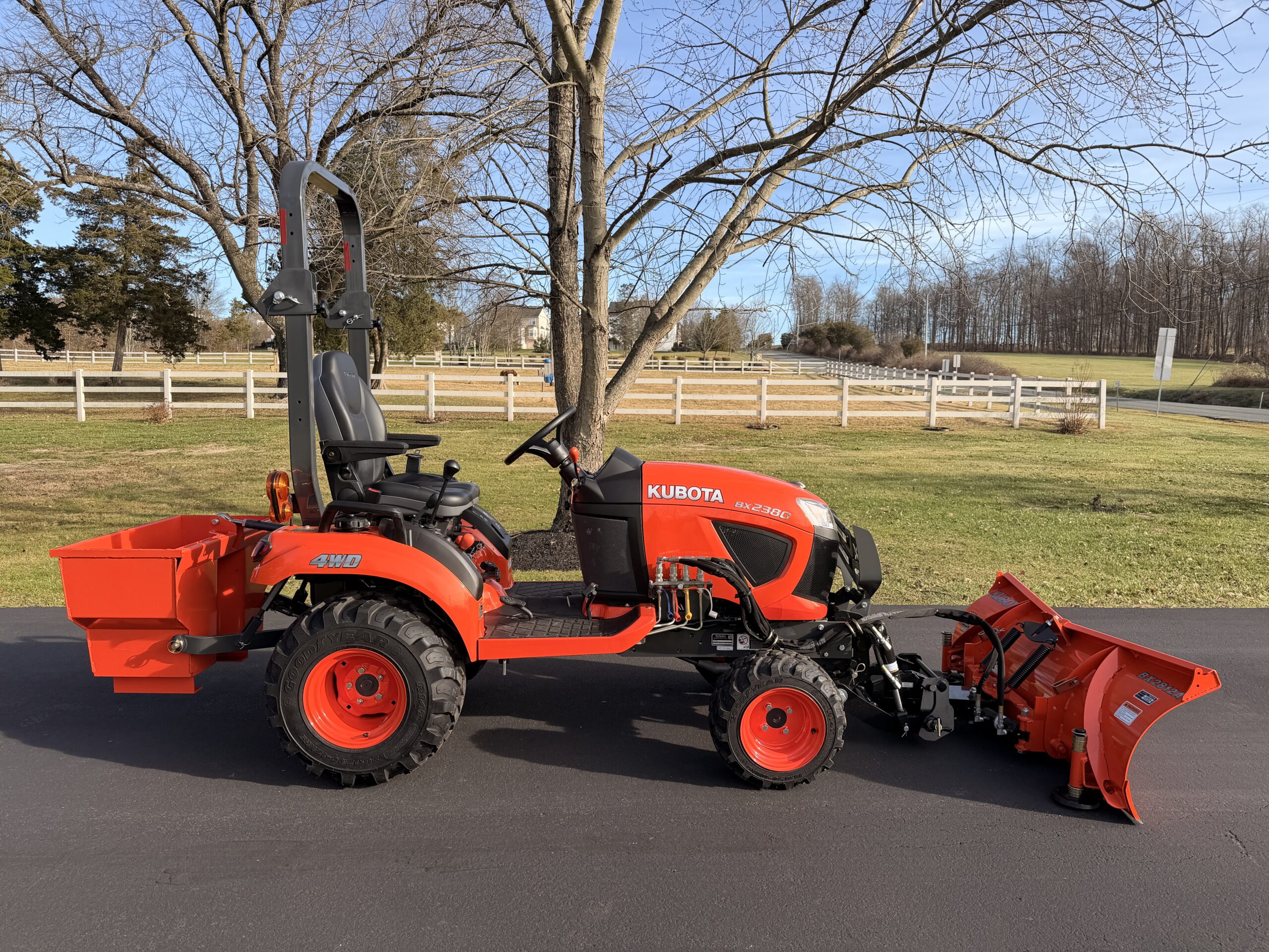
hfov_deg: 71.6
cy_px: 476
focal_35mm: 24
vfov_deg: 56.8
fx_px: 880
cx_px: 634
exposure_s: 1/1855
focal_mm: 6.76
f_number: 1.78
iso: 80
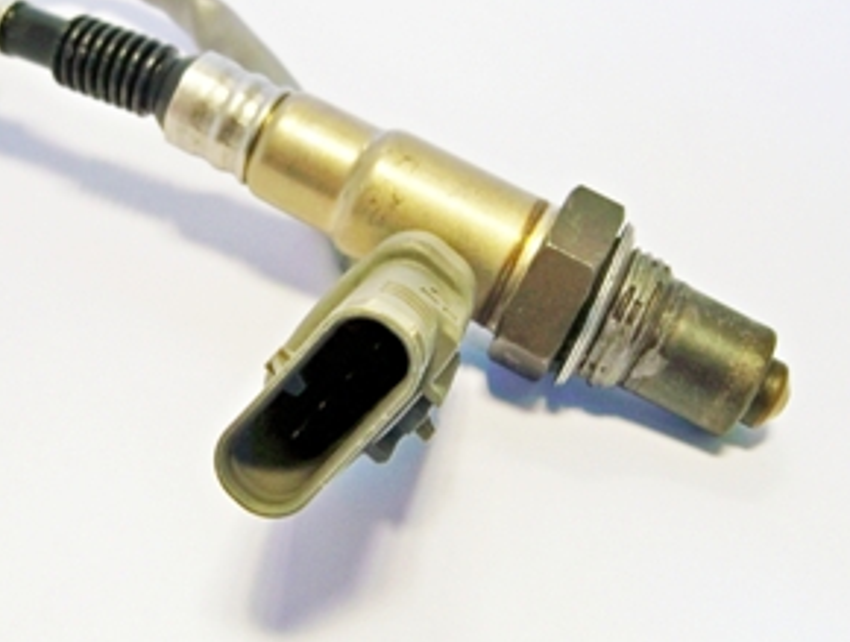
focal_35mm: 48
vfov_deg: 30.3
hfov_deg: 39.4
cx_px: 346
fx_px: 1182
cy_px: 237
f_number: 3.5
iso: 100
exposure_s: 1/40
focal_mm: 6.2
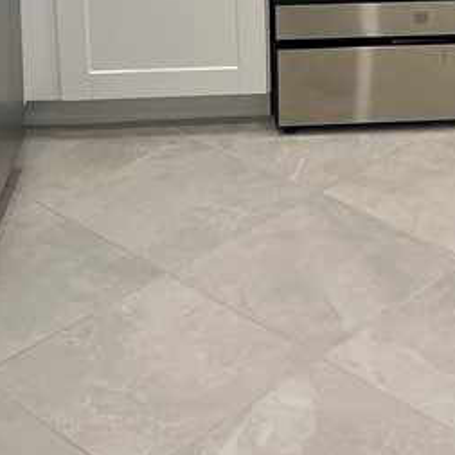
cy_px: -187
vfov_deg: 17.2
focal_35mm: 93
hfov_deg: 18.3
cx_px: 424
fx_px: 1383
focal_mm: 5.7
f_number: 1.5
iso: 125
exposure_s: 1/120
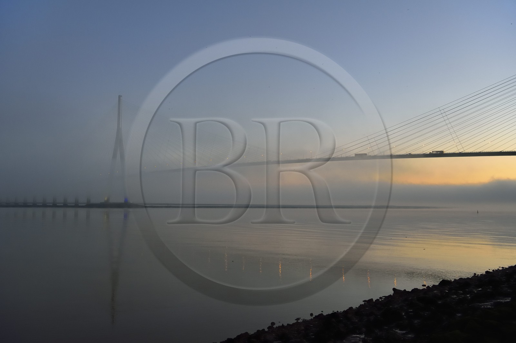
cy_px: 172
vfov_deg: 36.8
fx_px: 516
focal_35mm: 36
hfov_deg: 53.2
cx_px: 258
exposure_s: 1/50
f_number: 5.6
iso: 800
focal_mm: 36
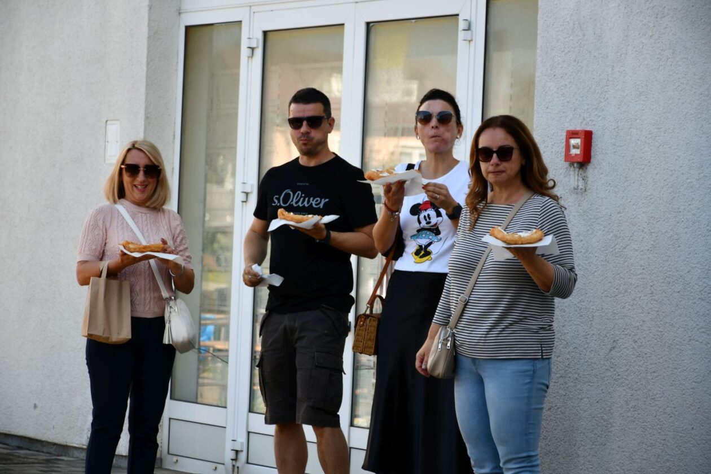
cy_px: 237
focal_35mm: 142
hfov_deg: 14.4
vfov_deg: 9.7
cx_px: 356
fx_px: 2804
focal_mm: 95
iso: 200
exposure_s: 1/250
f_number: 6.3
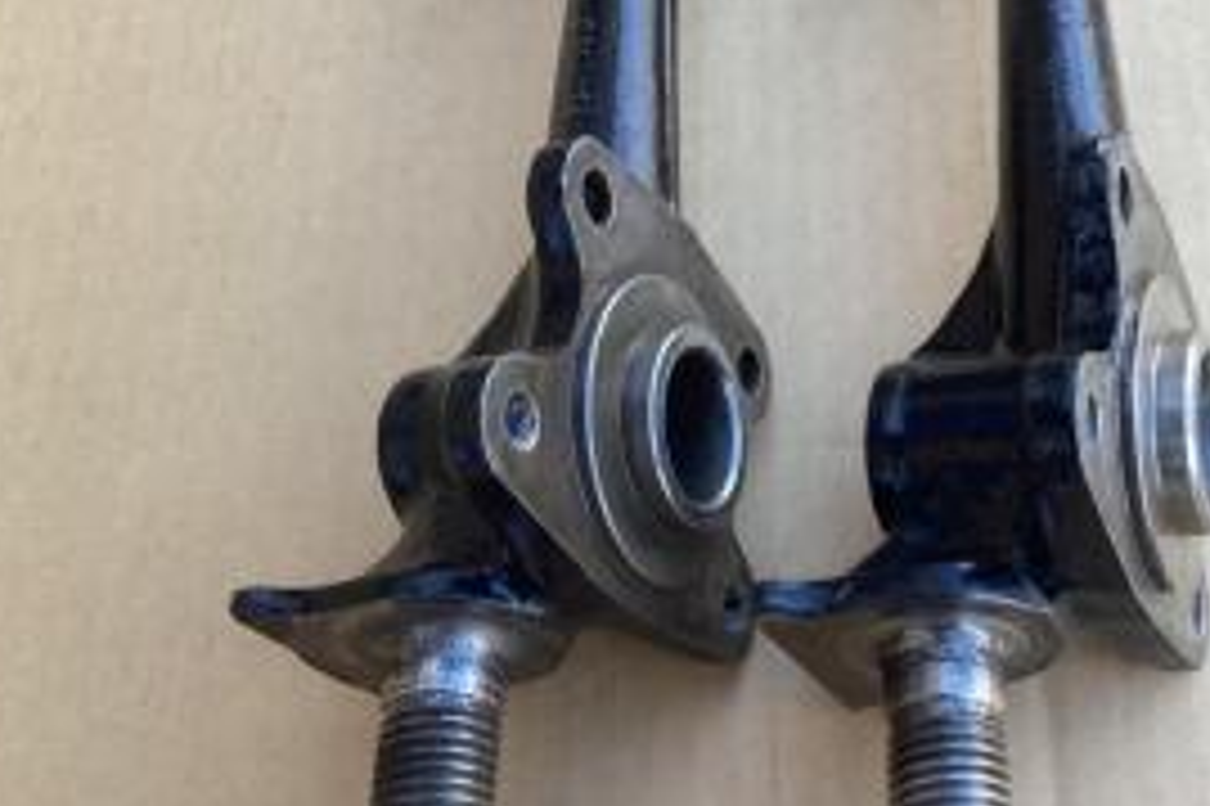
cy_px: 446
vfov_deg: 28.0
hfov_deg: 40.8
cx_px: 760
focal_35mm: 48
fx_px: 1612
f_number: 2.4
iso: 32
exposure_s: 1/120
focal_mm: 3.3
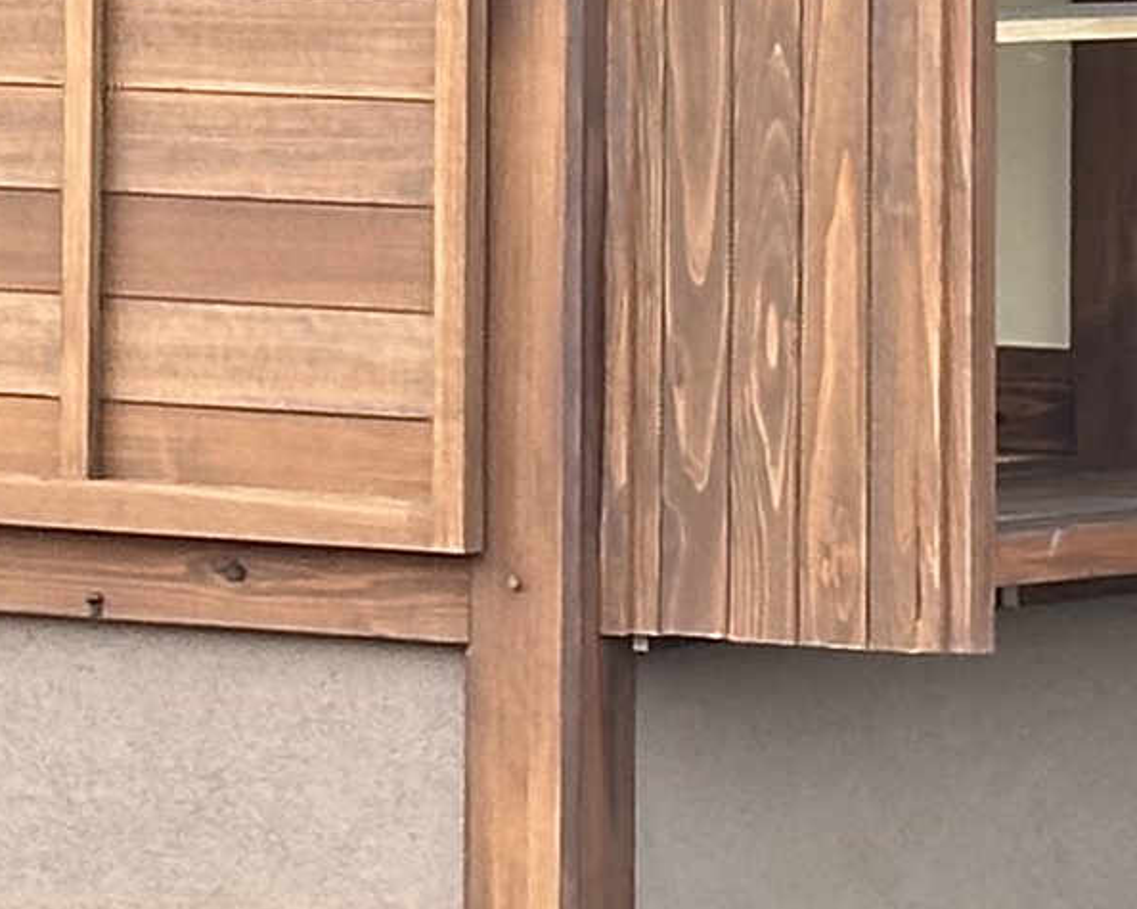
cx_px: -147
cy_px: -989
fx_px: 10699
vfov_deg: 4.8
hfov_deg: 6.1
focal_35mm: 318
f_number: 1.78
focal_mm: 6.86
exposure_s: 1/173
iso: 50
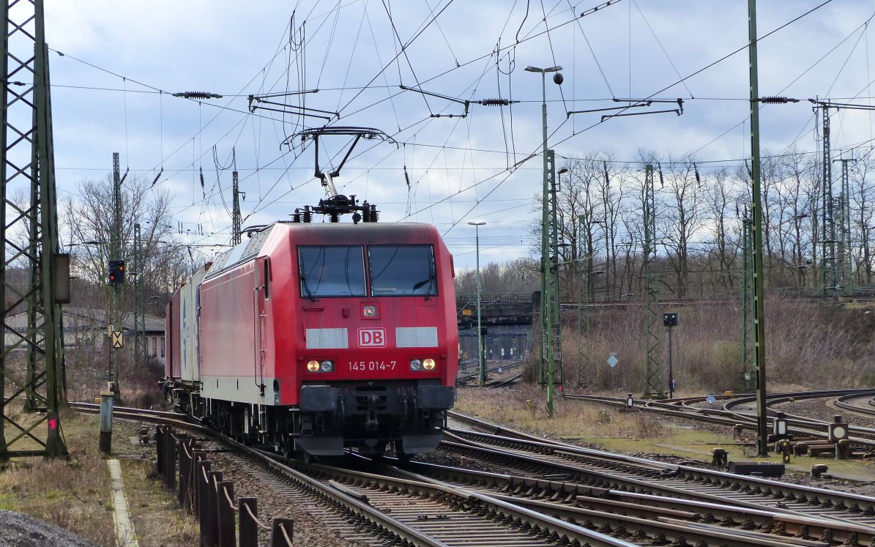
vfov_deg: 11.3
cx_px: 438
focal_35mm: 116
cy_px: 294
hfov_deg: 18.0
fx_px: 2766
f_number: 4
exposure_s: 1/800
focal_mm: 19.6
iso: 250
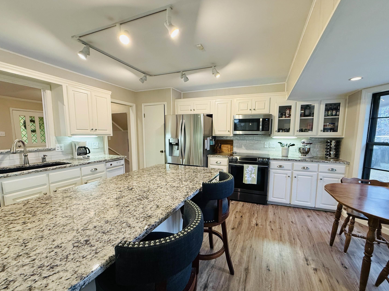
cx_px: 201
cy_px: 153
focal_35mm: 15
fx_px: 169
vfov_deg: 81.7
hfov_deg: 98.1
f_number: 2.2
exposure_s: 1/60
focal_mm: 2.22
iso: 250
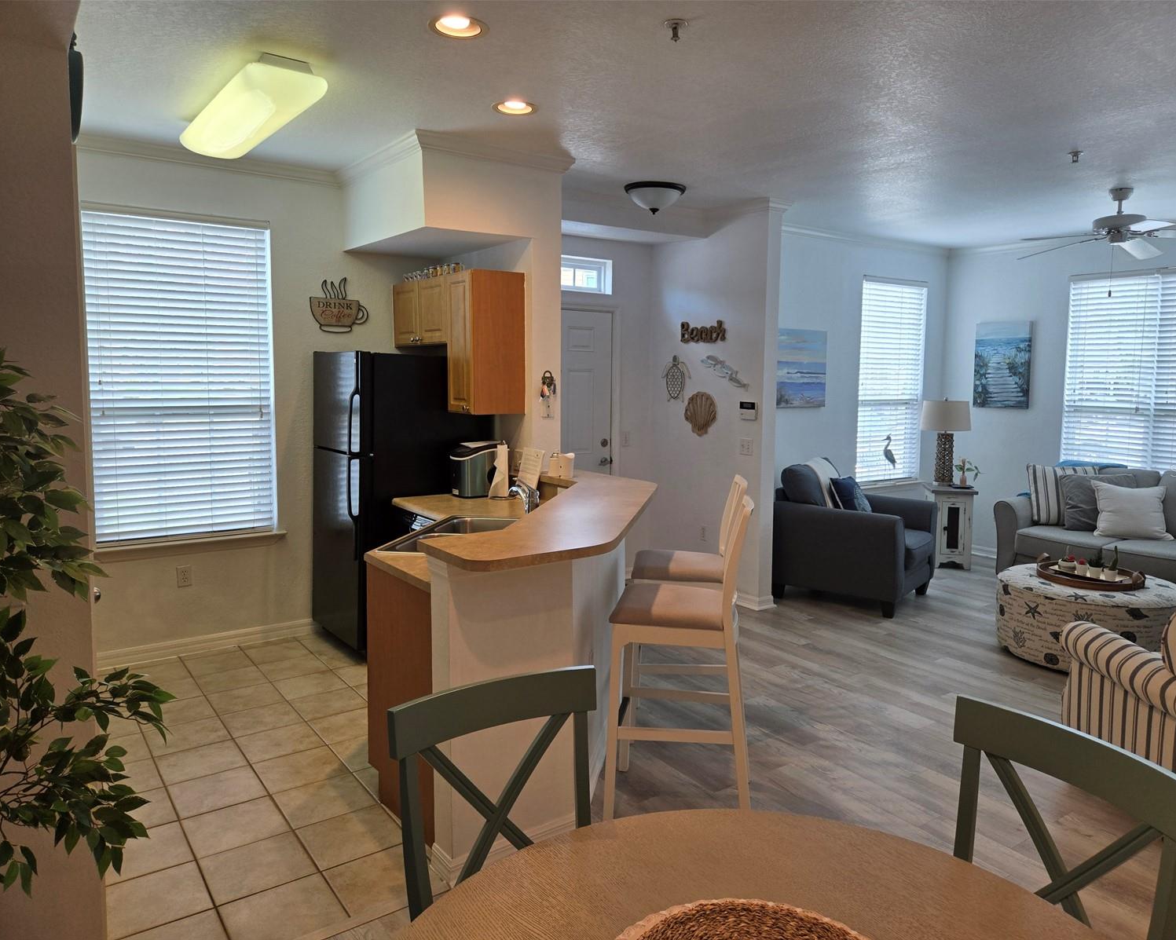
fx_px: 835
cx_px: 616
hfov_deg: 70.3
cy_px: 470
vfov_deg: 58.8
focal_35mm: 24
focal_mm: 5.4
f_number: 1.8
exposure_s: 1/120
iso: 80
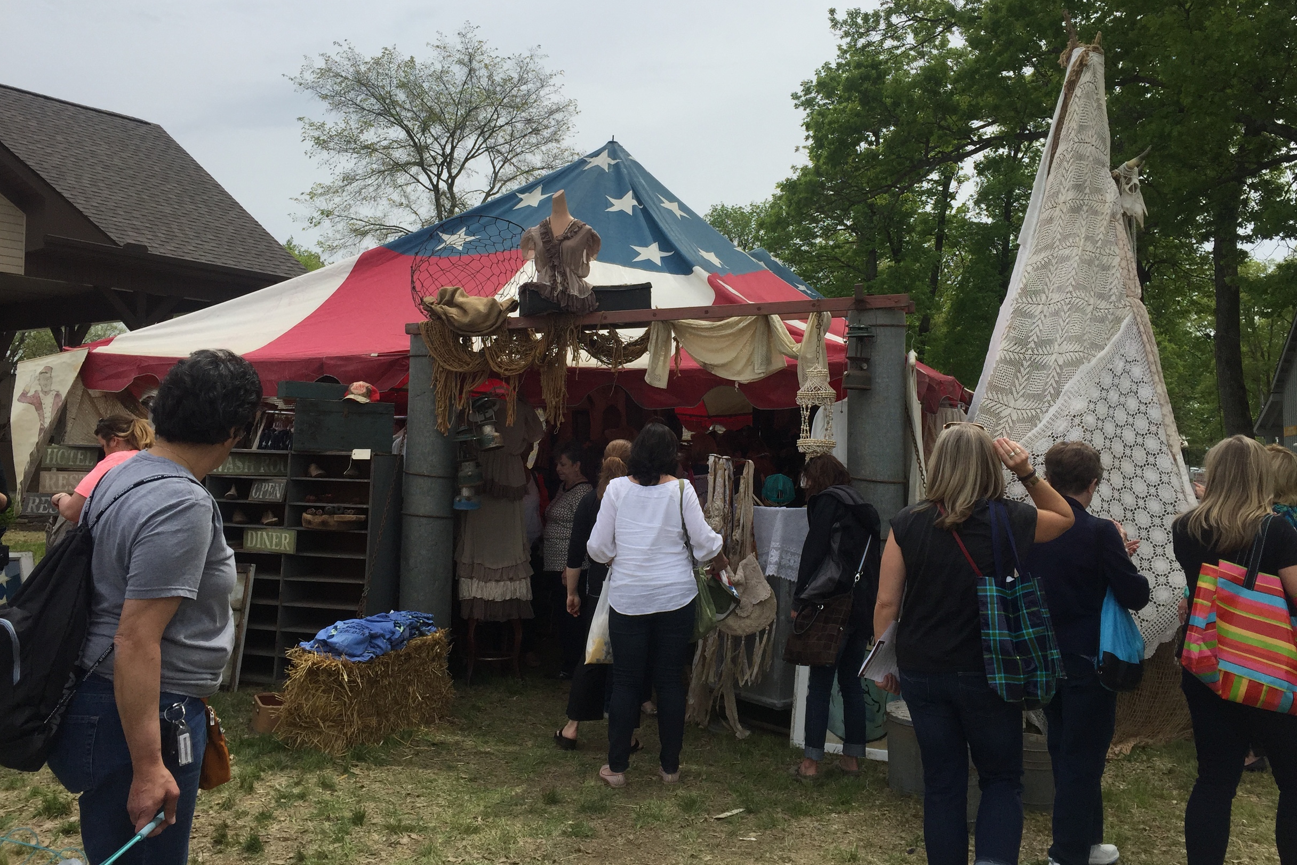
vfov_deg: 42.2
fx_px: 1117
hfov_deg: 60.3
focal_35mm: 31
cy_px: 369
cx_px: 659
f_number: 2.2
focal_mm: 4.15
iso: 32
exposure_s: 1/3300
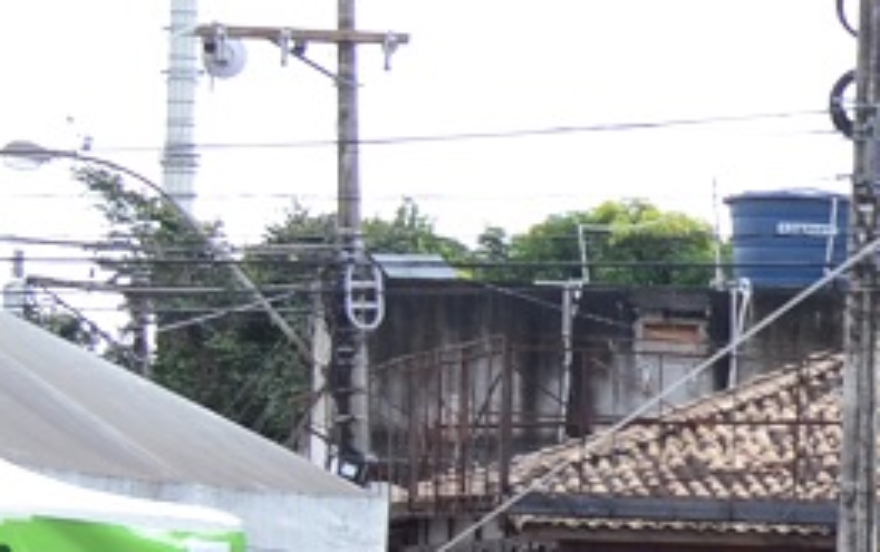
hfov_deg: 8.1
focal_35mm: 243
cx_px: 1971
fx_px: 5842
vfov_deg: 5.4
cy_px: 662
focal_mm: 35
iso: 500
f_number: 5.6
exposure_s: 1/400
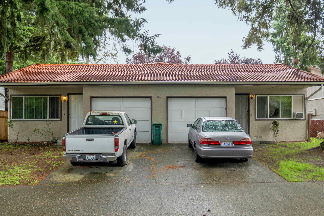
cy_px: 102
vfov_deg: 41.1
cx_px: 163
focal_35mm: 32
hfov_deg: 58.7
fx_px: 288
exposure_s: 1/30
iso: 100
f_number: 7.1
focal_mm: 24
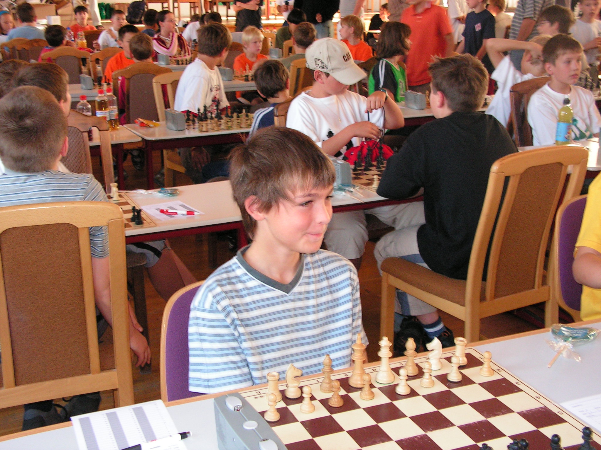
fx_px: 799
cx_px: 300
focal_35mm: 46
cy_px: 225
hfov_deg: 41.2
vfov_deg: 31.5
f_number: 3.2
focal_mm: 7.8
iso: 200
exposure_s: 1/40
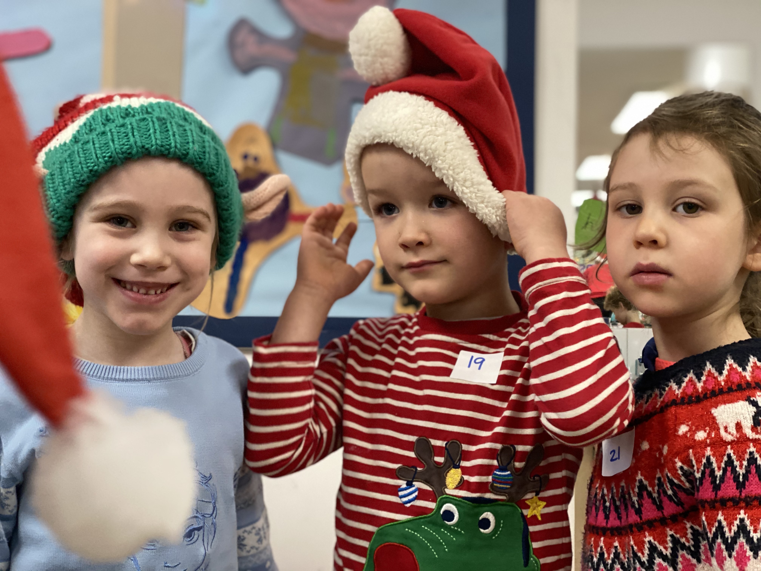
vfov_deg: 28.0
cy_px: 286
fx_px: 1143
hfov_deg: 36.8
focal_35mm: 52
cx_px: 380
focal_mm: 6
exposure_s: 1/100
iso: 250
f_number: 2
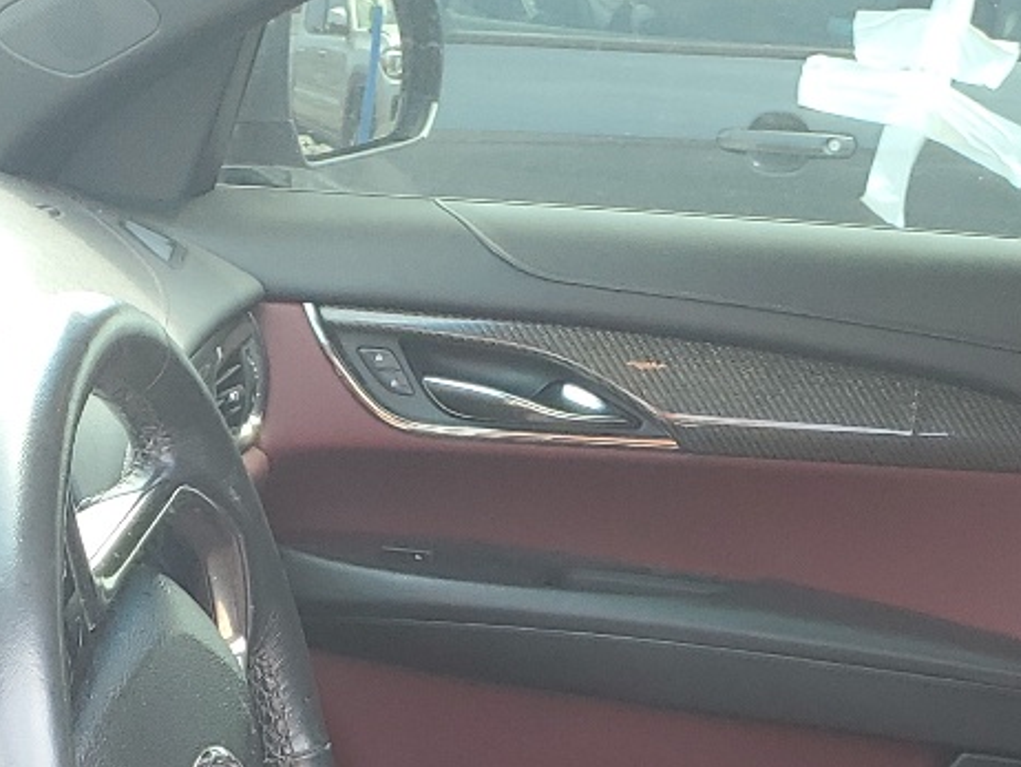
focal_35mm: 90
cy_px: 1315
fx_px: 2656
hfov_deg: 21.7
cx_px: 650
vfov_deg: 14.7
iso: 50
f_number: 1.5
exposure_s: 1/137
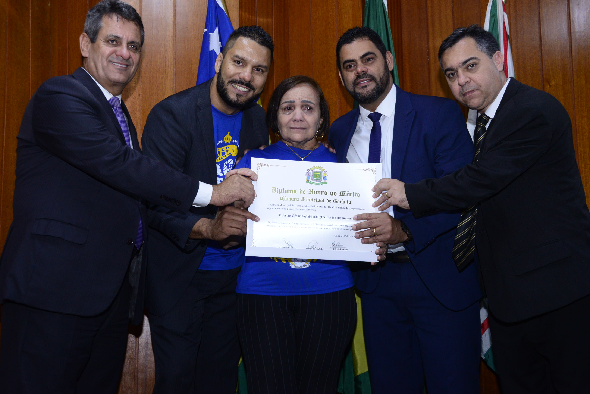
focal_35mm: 49
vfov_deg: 27.5
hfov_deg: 40.3
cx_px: 285
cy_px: 187
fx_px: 803
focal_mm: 45
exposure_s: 1/125
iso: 2500
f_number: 7.1
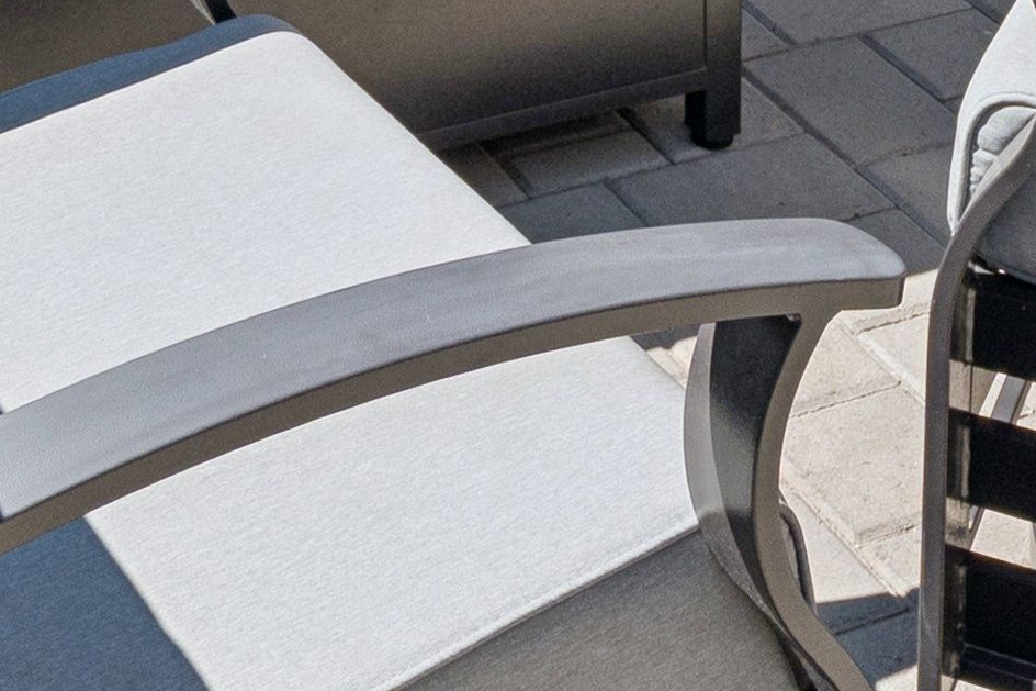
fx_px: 2561
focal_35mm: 89
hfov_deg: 22.9
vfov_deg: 11.1
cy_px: -1270
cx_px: 447
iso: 400
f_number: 8
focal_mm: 14
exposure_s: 1/640
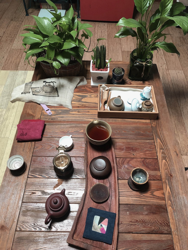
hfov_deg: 49.7
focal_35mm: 28
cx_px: 94
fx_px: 203
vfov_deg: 63.4
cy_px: 125
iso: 80
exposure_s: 1/15
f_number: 1.8
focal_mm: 3.99
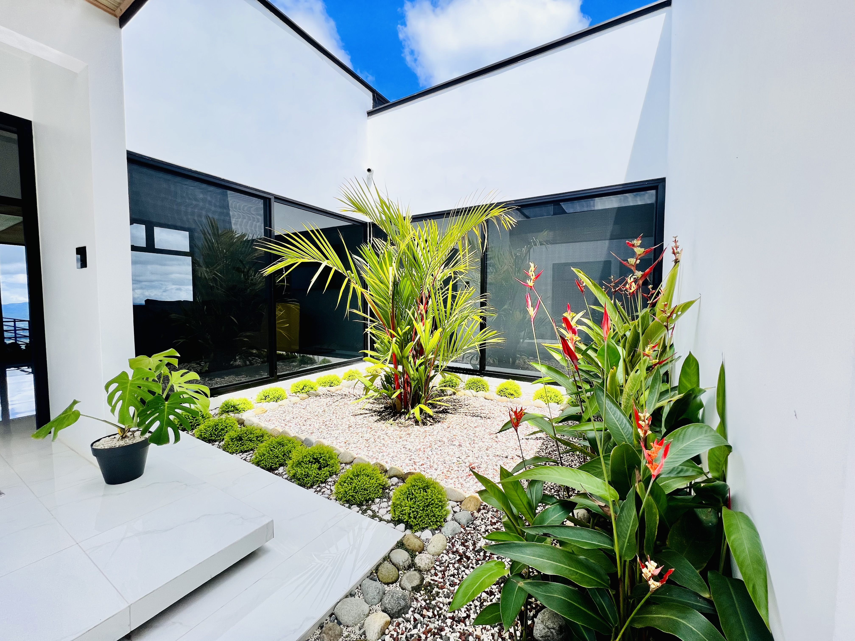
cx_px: 428
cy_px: 320
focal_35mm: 13
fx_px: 321
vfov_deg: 89.9
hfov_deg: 106.2
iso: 32
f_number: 1.8
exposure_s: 1/960
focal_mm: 1.57
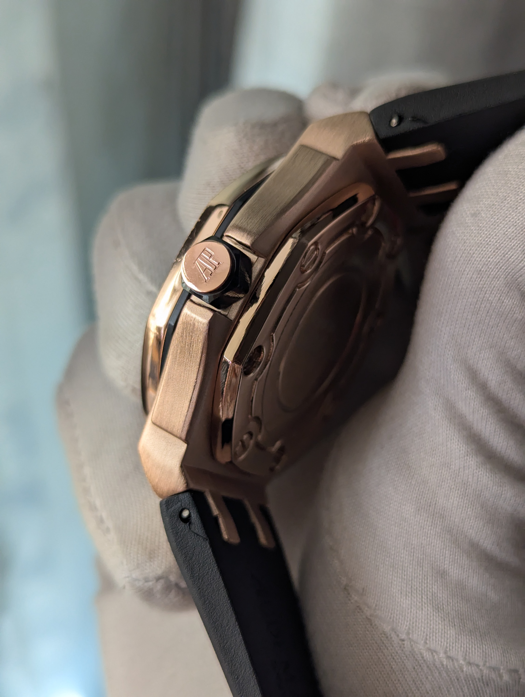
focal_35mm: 48
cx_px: 262
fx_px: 968
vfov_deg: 39.6
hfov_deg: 30.3
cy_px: 348
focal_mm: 6.81
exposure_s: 1/141
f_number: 1.85
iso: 133
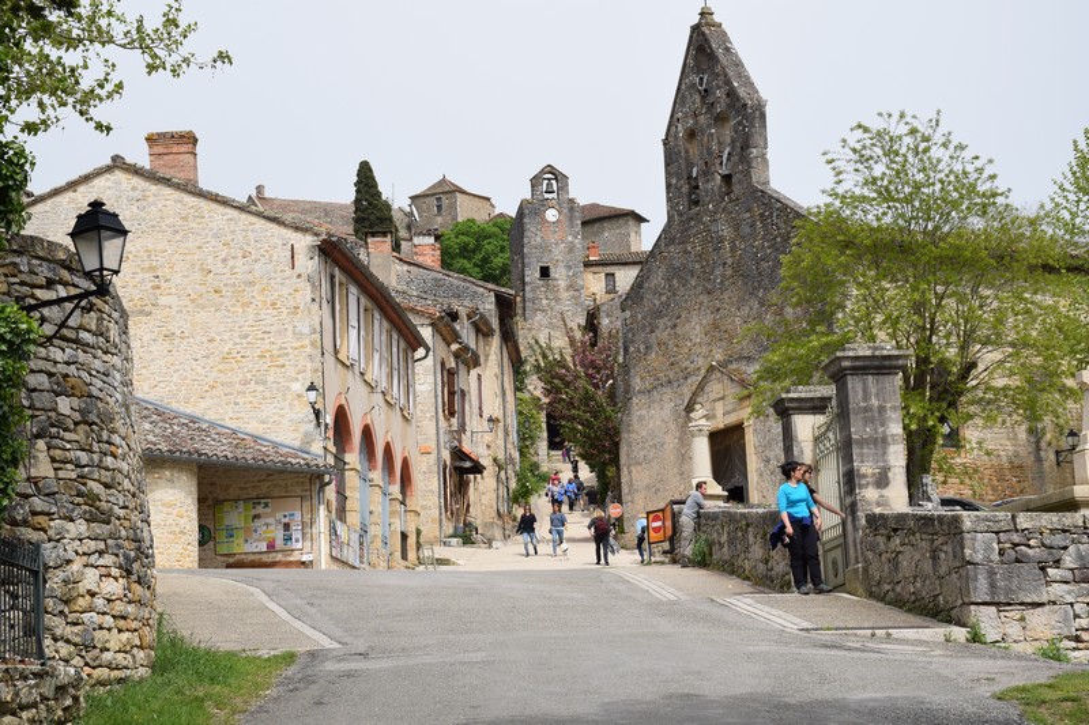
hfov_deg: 27.0
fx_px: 2268
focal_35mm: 75
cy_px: 362
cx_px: 544
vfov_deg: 18.2
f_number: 10
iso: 200
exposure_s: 1/400
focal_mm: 50
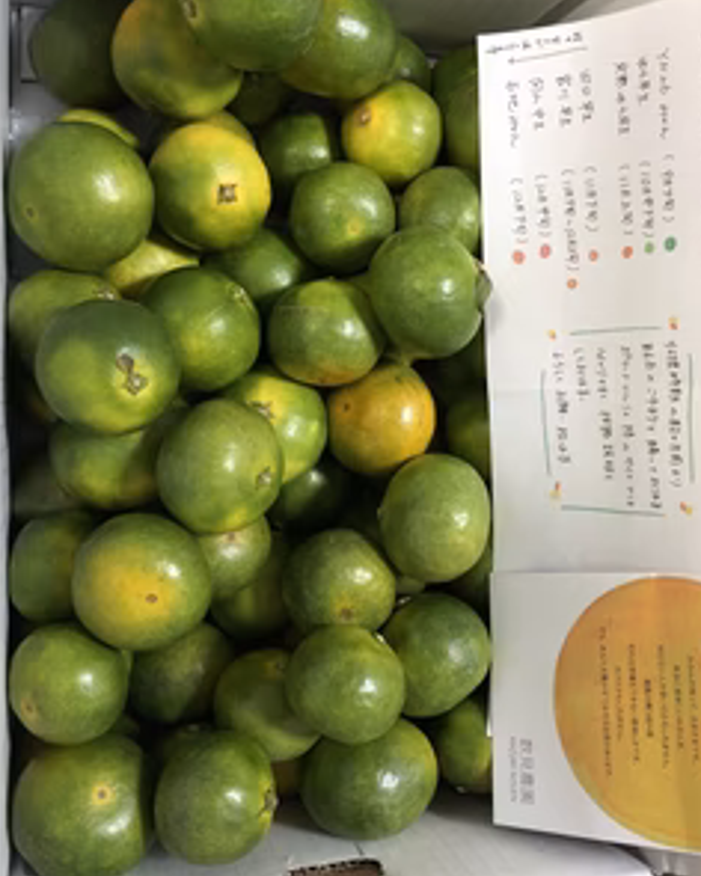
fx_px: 960
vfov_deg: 49.1
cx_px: 395
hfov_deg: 40.1
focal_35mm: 37
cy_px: 425
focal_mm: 3.99
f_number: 1.8
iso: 40
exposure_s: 1/17
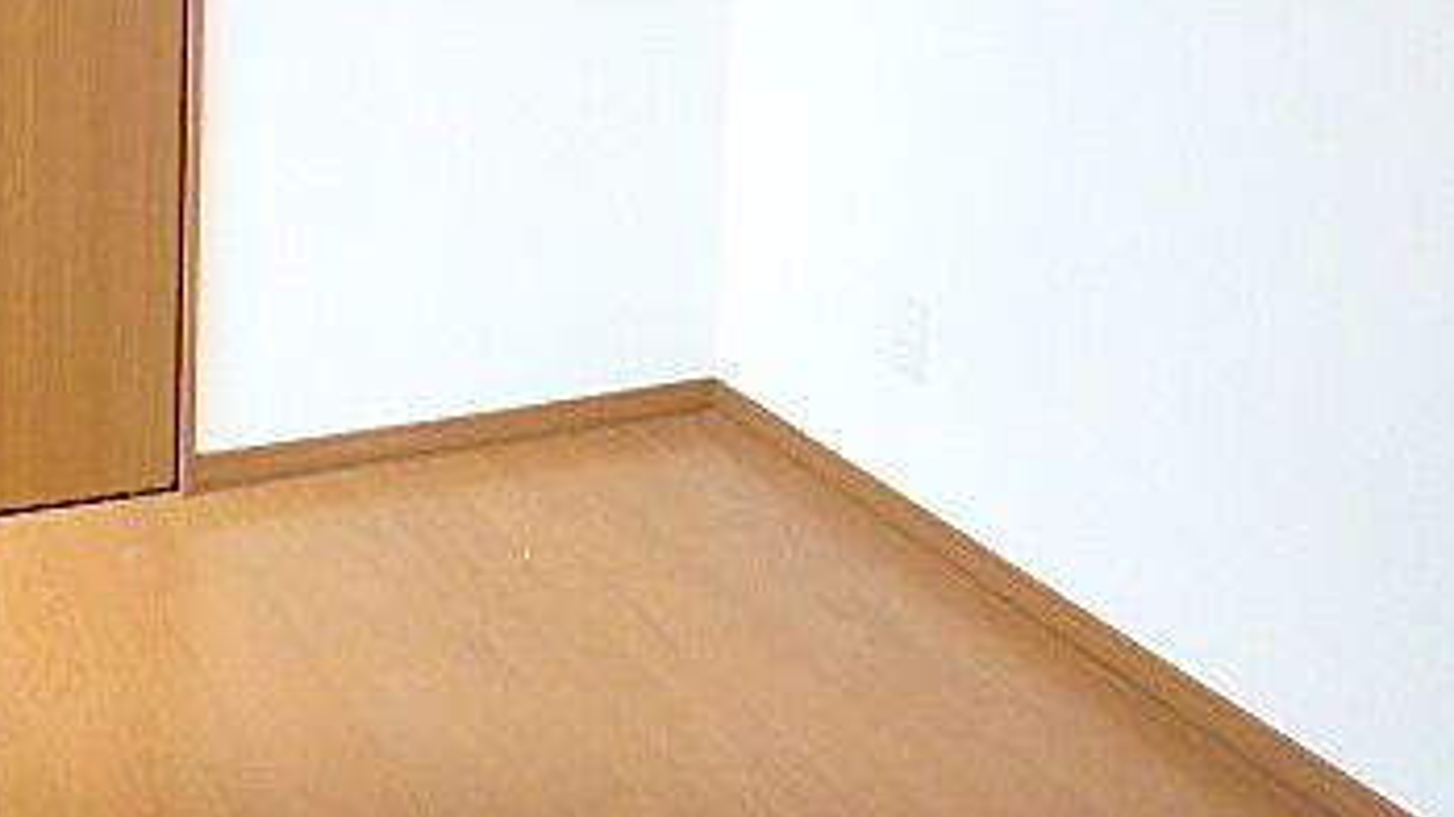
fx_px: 1619
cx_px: 142
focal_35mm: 42
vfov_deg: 25.3
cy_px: -175
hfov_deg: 44.0
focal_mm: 3.7
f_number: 3.5
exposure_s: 1/125
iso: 800
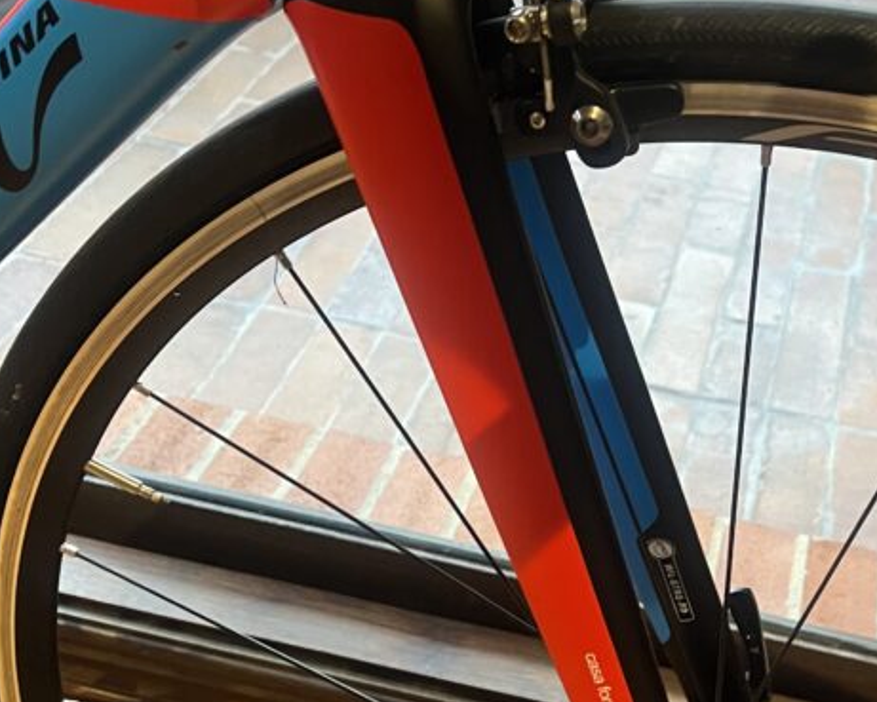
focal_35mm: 44
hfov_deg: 41.5
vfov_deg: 34.1
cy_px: 390
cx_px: 578
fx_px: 1142
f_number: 1.5
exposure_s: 1/60
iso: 320
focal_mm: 5.7
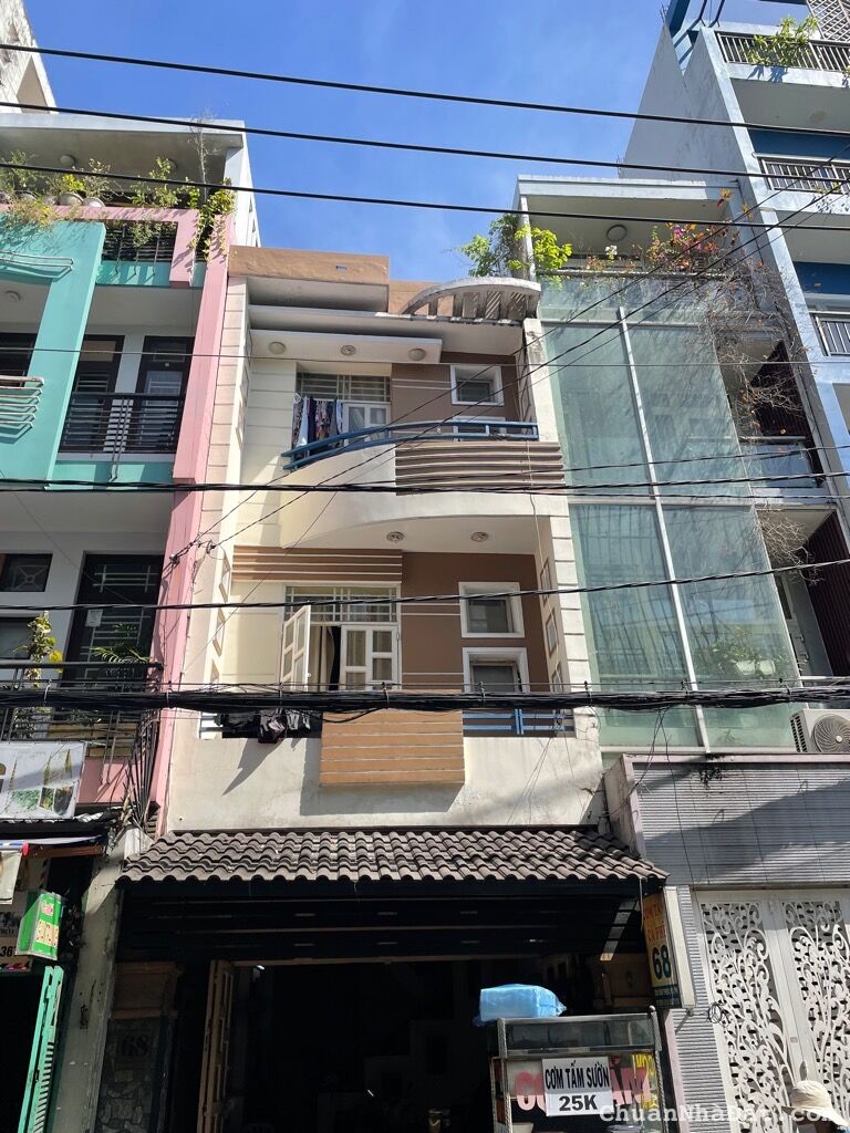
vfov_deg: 67.3
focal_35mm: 26
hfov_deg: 53.1
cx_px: 425
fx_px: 851
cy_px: 566
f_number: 1.6
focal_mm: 4.2
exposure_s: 1/2353
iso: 32
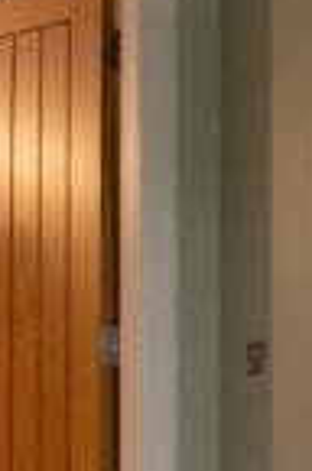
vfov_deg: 28.5
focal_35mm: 68
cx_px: 767
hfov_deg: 13.7
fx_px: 888
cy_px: 427
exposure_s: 1/3
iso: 320
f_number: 8
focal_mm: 10
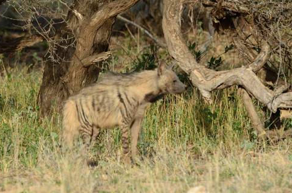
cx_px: 126
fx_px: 7035
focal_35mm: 869
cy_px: 101
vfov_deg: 1.6
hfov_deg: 2.4
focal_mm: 400
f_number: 7.1
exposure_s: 1/400
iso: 200
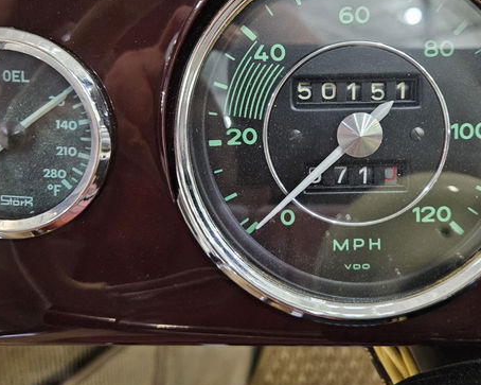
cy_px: 145
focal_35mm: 38
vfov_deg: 38.9
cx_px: 295
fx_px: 541
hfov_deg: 47.6
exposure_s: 1/24
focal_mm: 5.4
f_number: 1.8
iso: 800
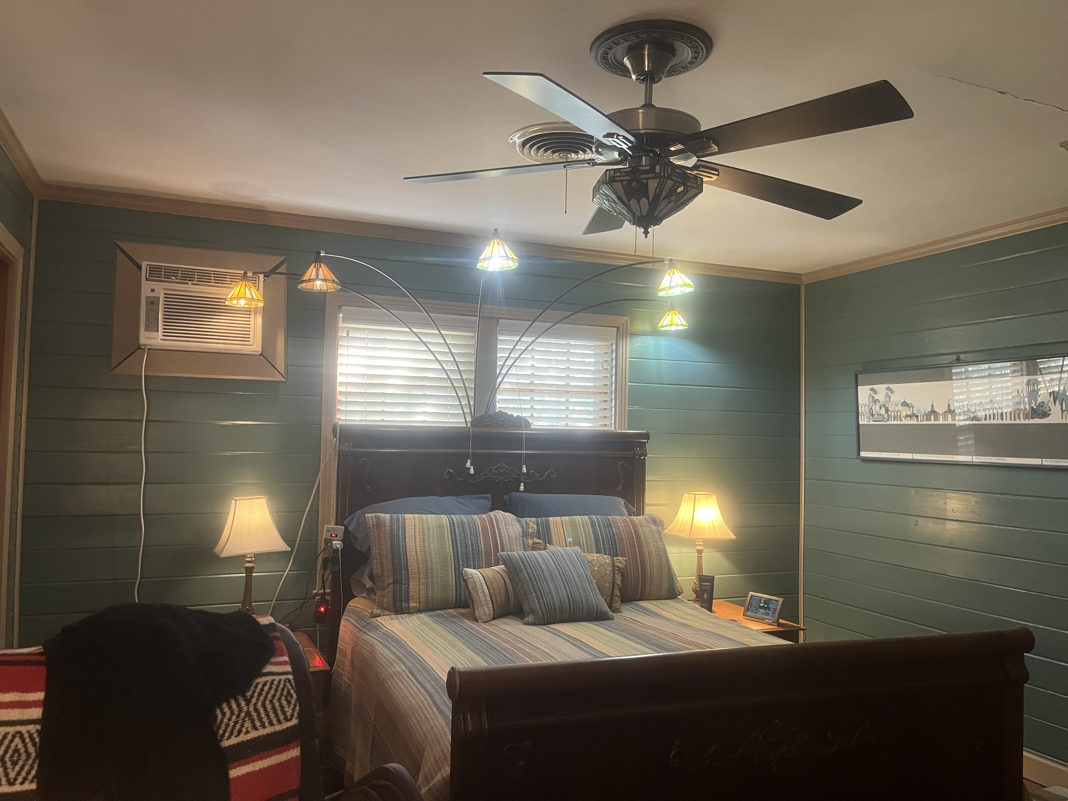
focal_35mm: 26
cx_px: 534
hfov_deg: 67.3
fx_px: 802
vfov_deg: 53.1
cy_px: 400
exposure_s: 1/60
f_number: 1.6
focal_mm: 5.1
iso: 500
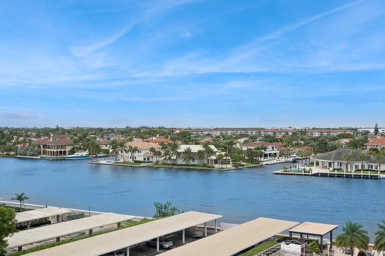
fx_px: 406
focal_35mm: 38
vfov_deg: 35.0
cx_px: 192
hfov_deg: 50.7
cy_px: 128
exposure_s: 1/125
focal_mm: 38
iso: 100
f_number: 11
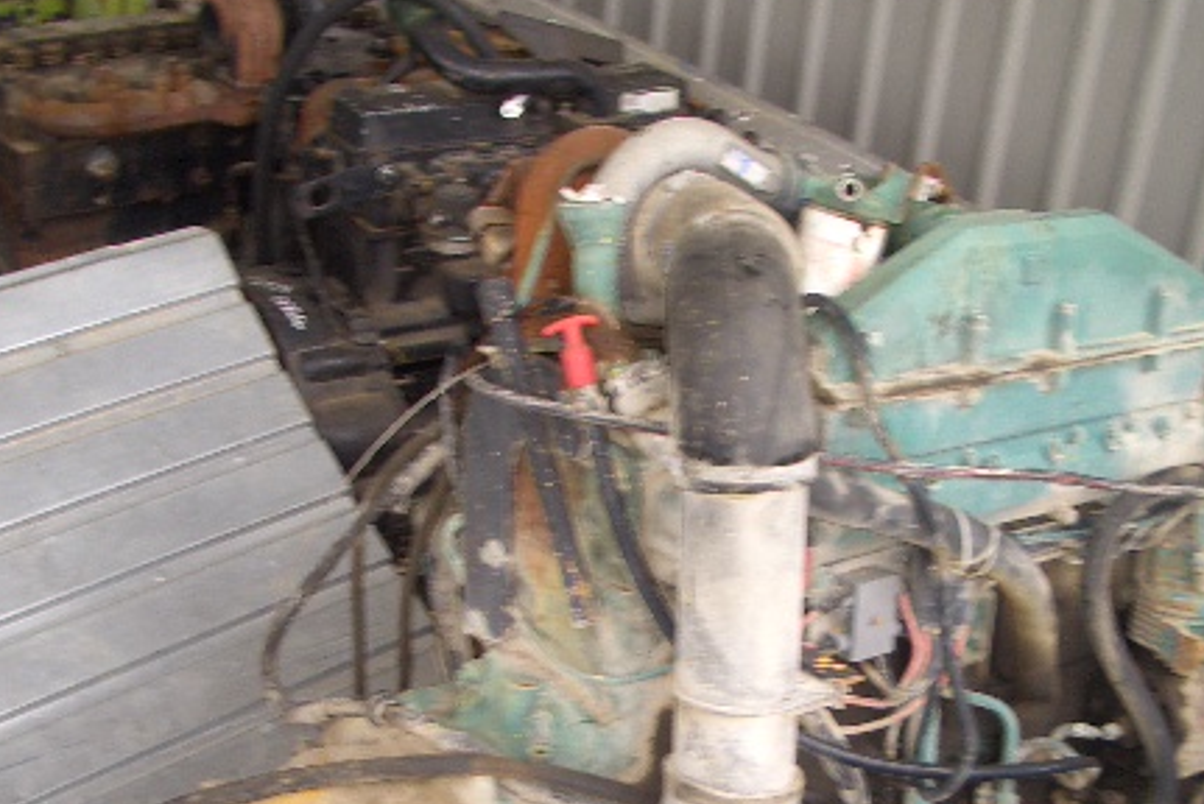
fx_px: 1807
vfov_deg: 24.7
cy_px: 628
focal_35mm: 54
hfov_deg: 36.8
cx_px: 603
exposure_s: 1/60
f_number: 2.6
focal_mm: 5.8
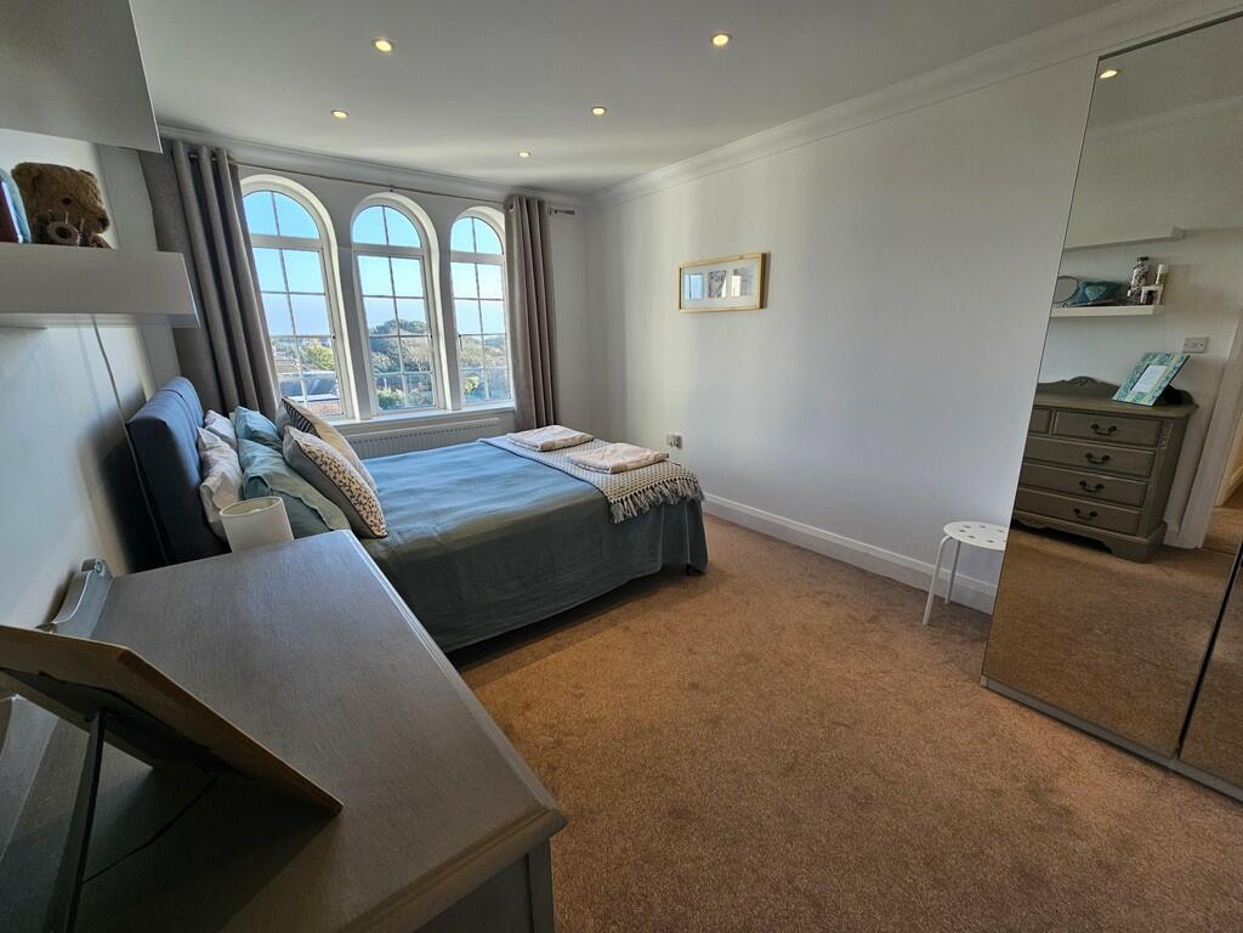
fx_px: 467
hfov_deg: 106.2
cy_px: 466
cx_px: 622
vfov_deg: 89.9
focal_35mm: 13
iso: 64
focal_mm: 2.2
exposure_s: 1/100
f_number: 2.2
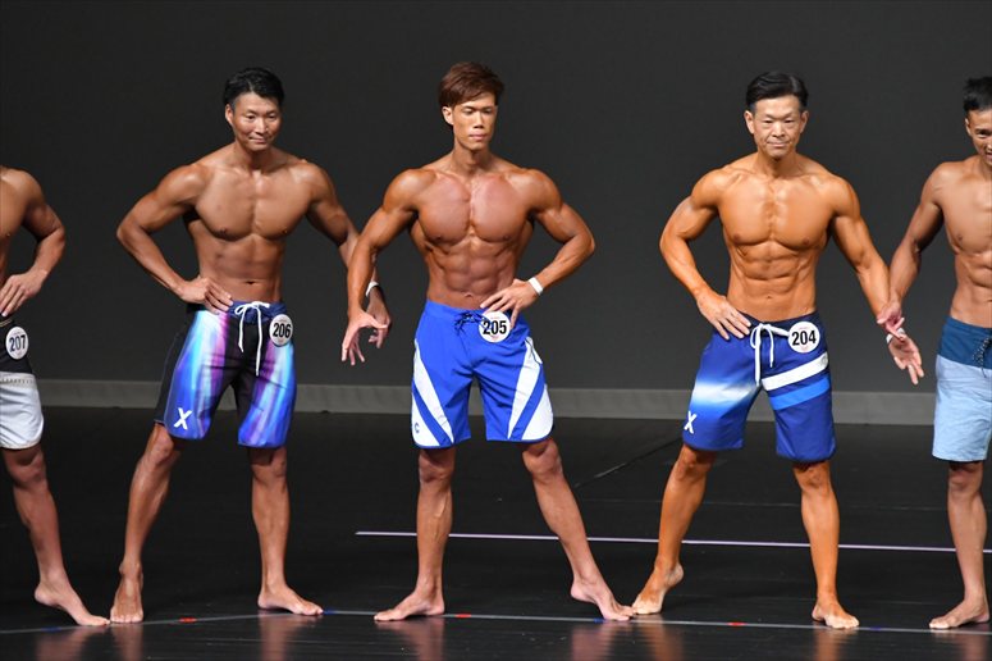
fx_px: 8676
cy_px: 330
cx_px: 496
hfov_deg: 6.5
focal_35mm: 315
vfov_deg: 4.4
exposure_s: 1/400
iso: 4000
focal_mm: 210
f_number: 5.6
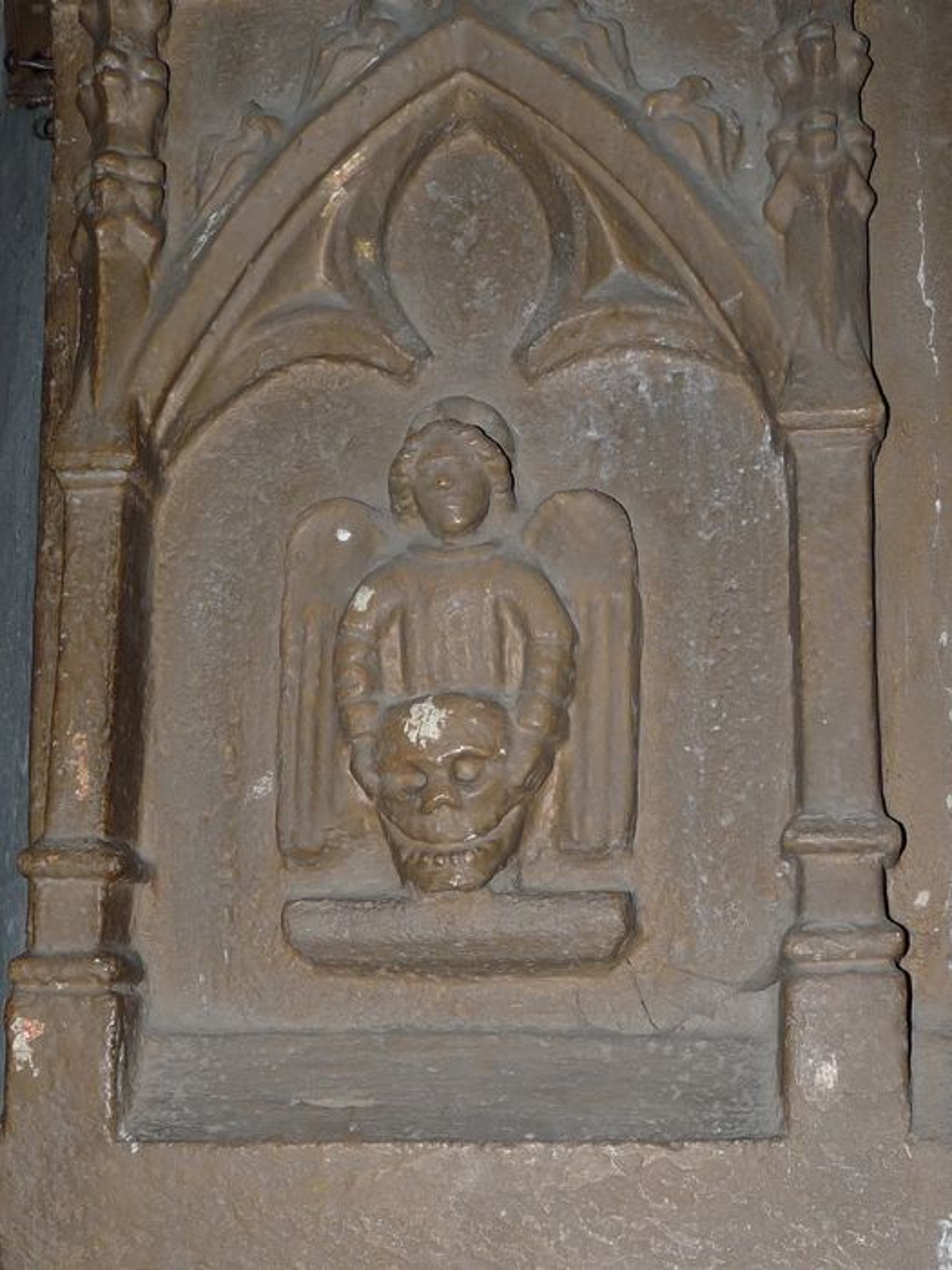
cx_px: 476
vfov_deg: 30.7
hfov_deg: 23.3
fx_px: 2310
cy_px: 635
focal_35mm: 63
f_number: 3
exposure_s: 1/125
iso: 100
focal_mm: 6.4
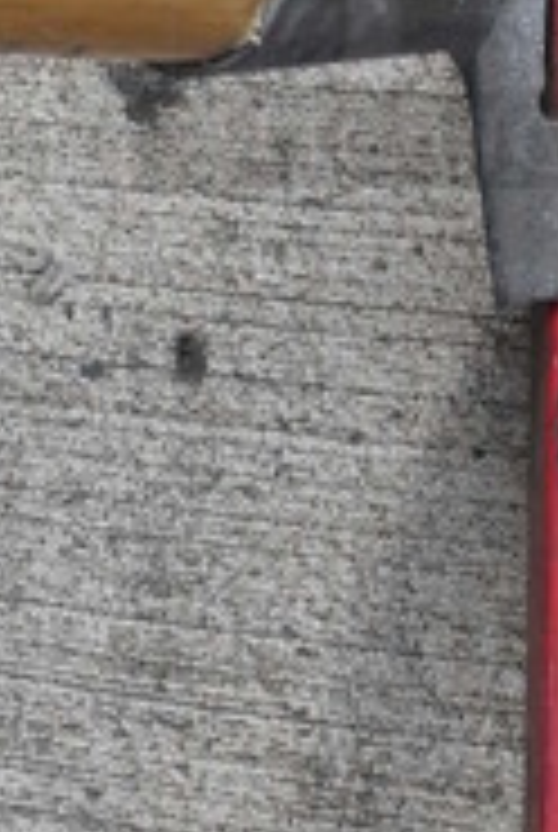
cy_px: -47
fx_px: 3081
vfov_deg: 15.1
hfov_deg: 10.2
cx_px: 644
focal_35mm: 133
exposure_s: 1/320
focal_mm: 18
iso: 200
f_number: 7.1
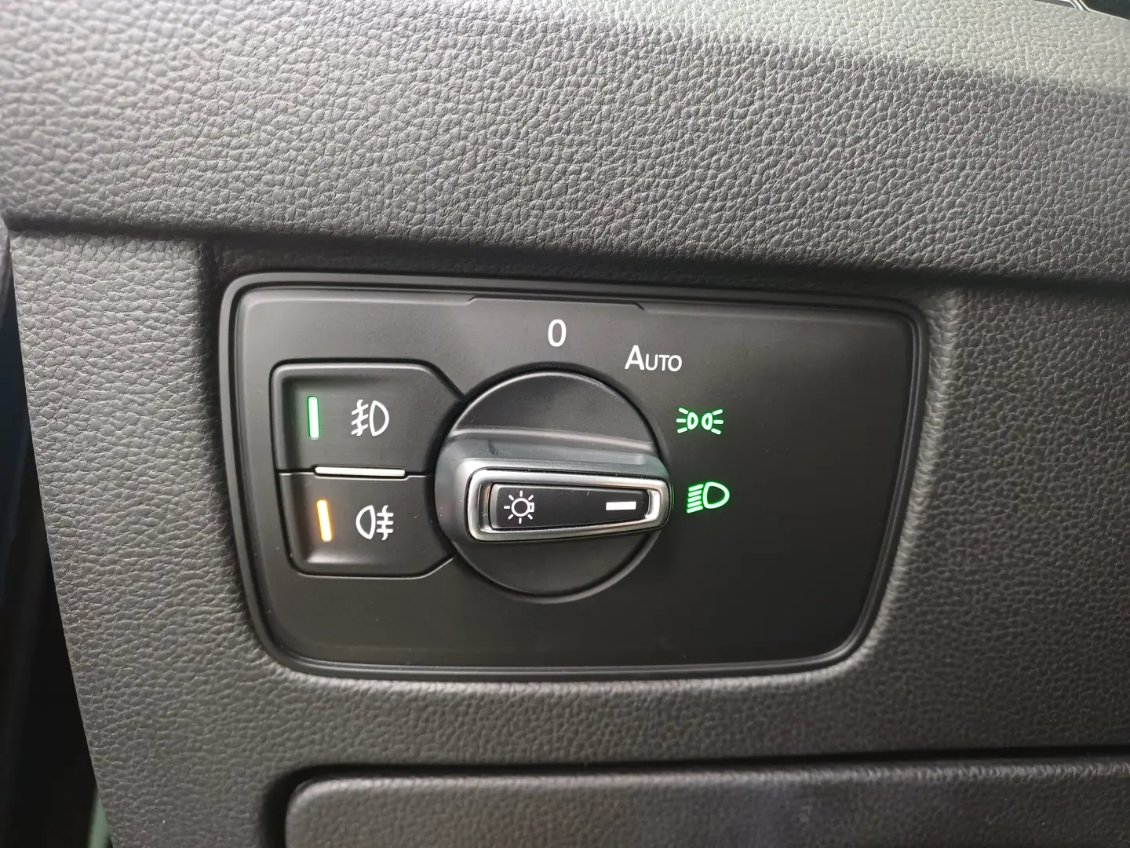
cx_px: 565
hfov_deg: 69.4
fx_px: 816
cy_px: 424
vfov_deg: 54.9
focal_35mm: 25
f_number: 1.8
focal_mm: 4.65
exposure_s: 1/25
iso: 640
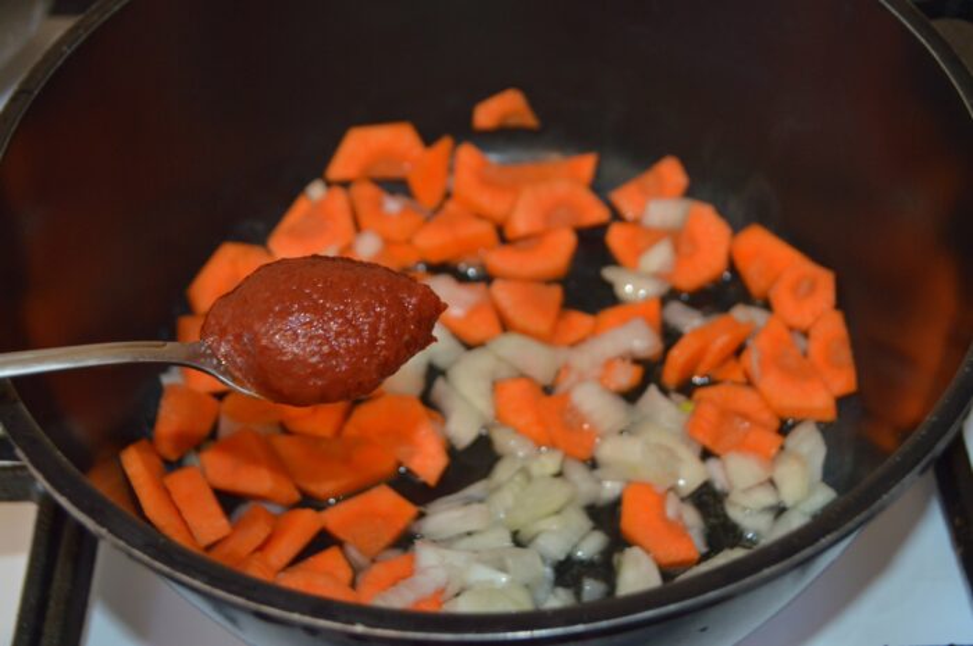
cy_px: 323
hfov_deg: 41.2
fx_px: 1296
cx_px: 486
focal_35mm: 48
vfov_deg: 28.0
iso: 800
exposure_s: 1/30
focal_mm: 32
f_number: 4.8
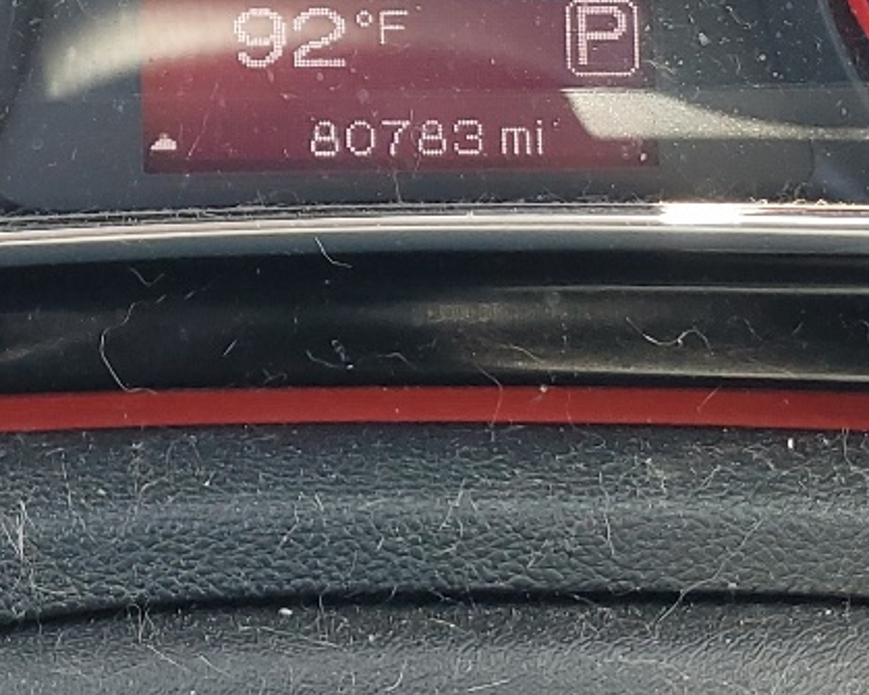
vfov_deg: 15.1
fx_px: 2494
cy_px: -203
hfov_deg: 19.7
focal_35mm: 97
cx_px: 259
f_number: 1.5
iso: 57
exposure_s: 1/120
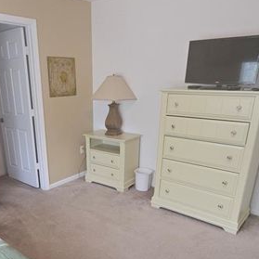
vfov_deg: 54.1
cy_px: 180
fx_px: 245
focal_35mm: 29
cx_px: 81
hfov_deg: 54.2
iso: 200
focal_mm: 1.7
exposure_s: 1/60
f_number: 2.2
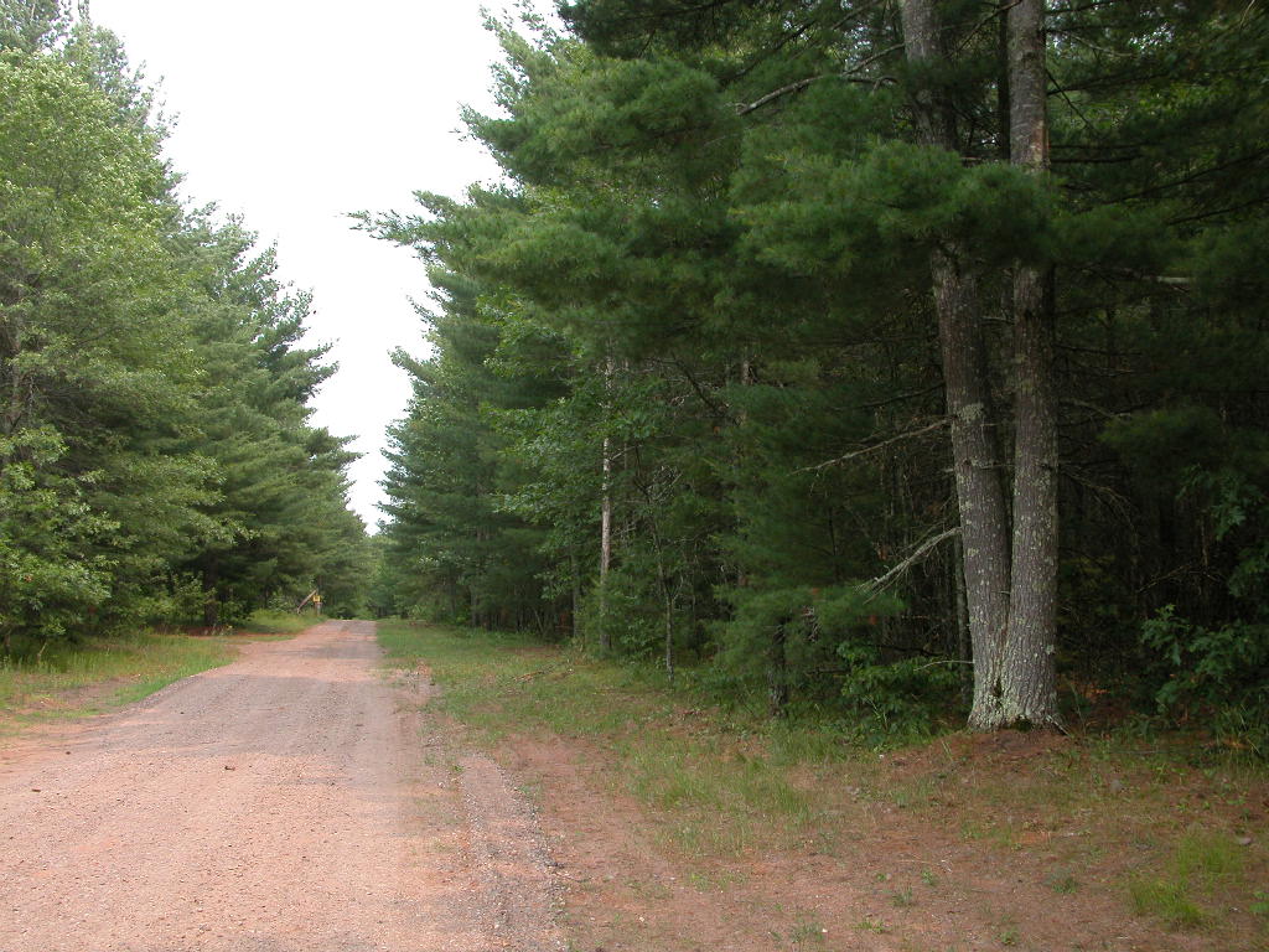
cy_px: 476
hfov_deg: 54.0
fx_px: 1246
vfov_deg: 41.8
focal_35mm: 34
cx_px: 634
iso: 100
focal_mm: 8.9
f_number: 5
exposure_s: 1/164
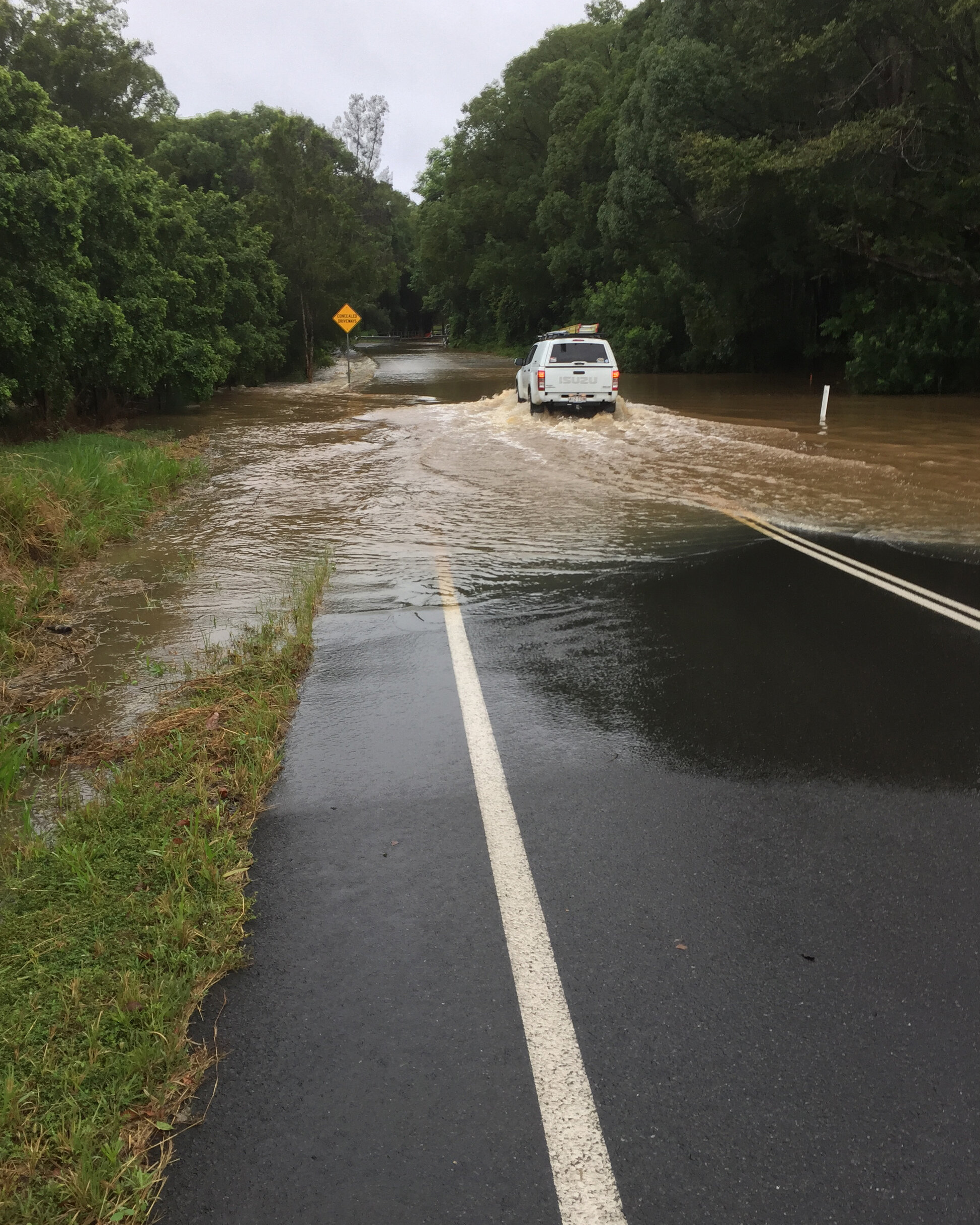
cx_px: 487
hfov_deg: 47.1
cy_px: 620
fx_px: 1124
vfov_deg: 57.2
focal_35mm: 31
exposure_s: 1/100
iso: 40
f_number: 2.2
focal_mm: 4.15
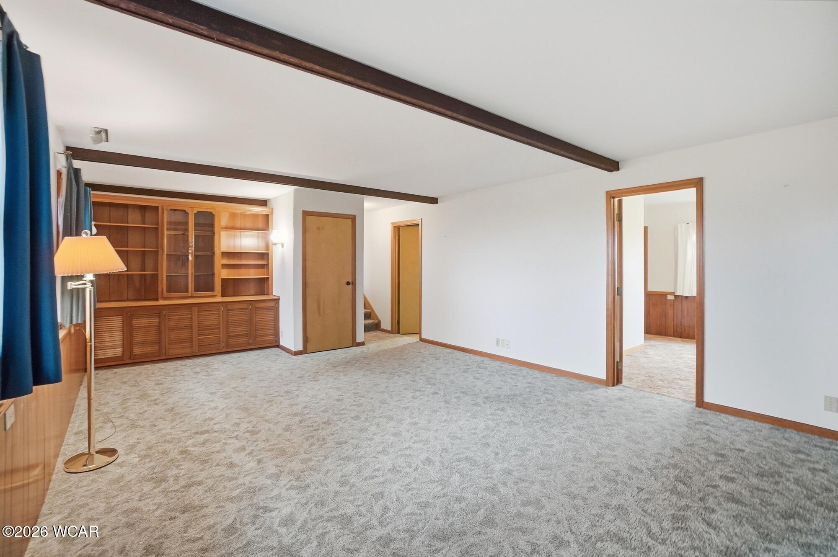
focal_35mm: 15
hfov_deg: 100.4
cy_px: 278
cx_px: 419
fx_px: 349
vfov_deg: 77.2
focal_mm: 10
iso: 200
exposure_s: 1/30
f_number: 4
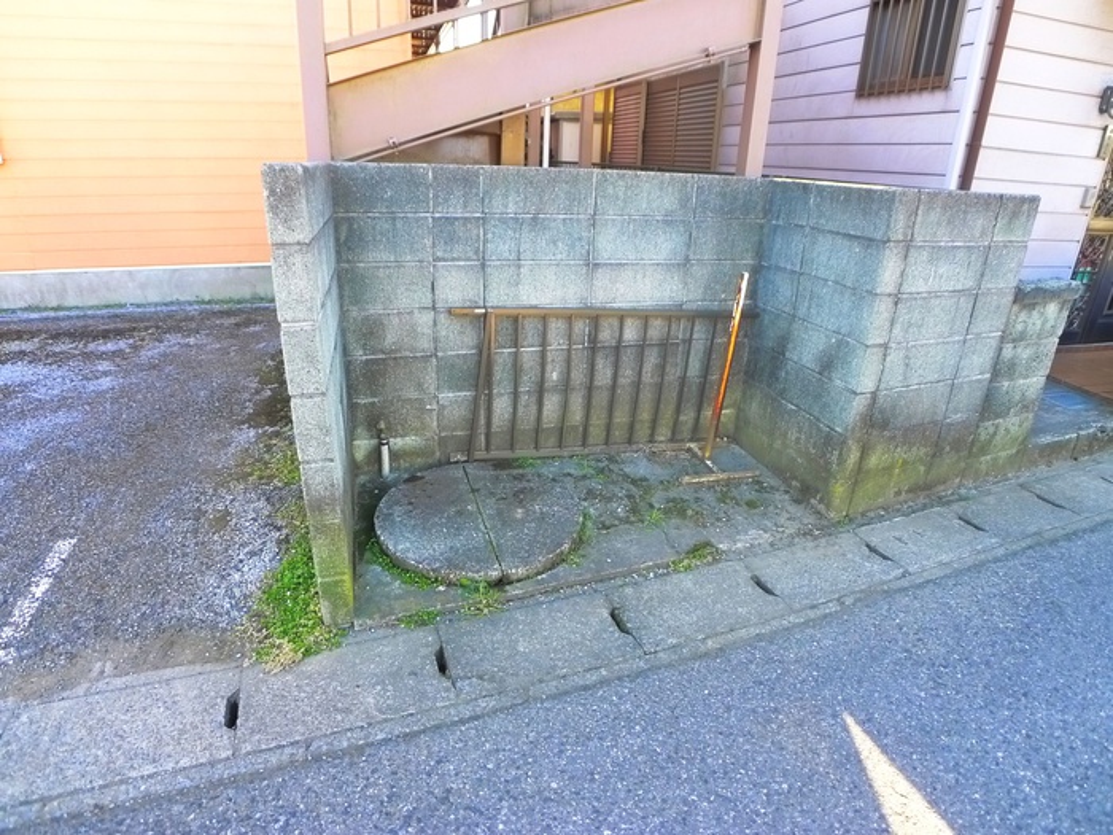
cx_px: 556
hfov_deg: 71.6
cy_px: 418
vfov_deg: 56.8
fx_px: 772
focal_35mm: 24
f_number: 2.2
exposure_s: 1/100
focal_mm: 5.1
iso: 400
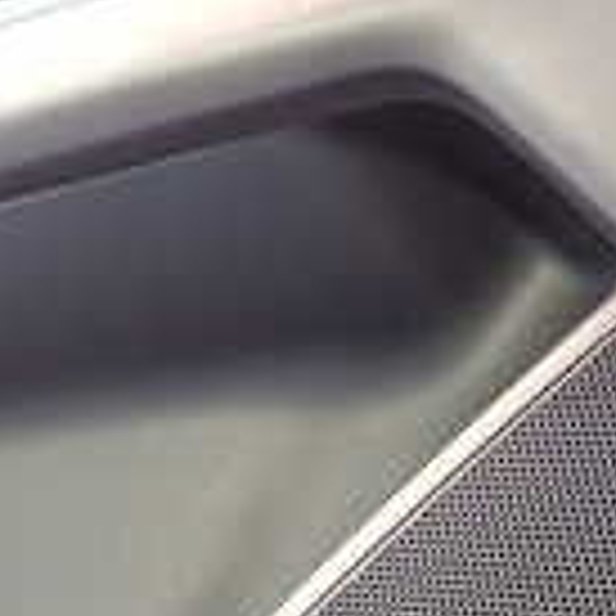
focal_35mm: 97
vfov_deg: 17.5
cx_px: 472
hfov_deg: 17.8
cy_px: 603
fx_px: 1953
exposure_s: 1/30
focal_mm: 4.5
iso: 250
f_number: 2
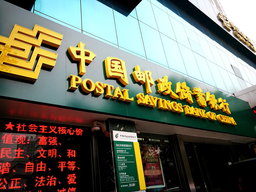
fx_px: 200
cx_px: 128
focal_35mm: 27
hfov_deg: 65.3
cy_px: 96
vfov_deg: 51.4
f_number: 2.2
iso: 50
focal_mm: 4.5
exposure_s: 1/108
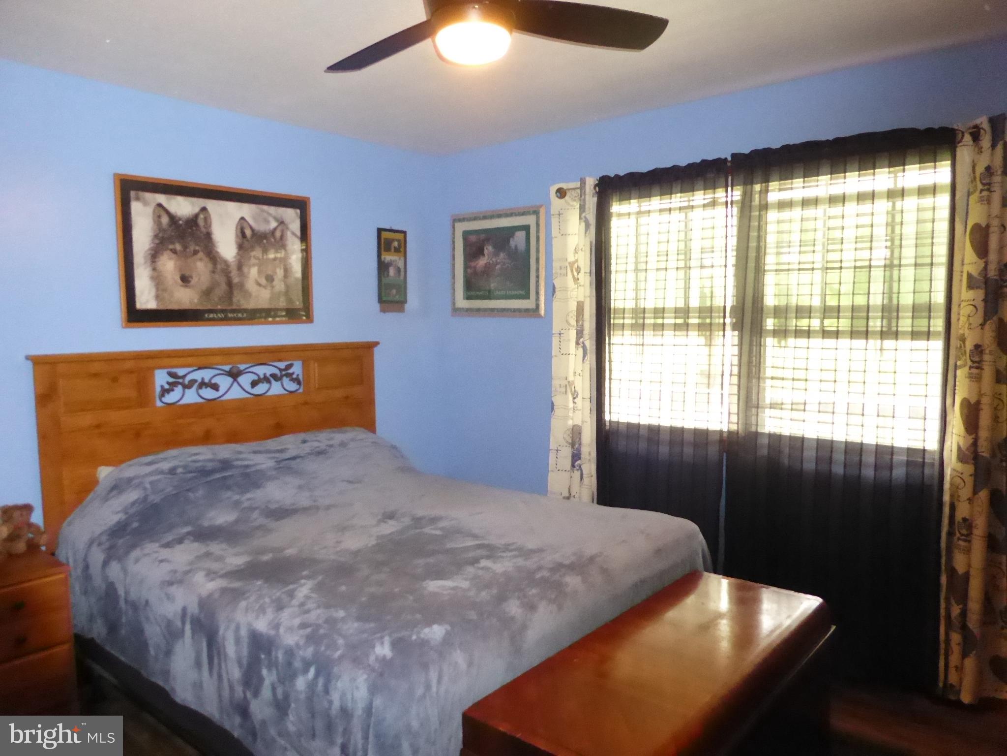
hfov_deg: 71.6
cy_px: 378
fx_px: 698
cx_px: 504
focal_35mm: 24
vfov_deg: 56.8
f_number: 3.3
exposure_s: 1/60
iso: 1600
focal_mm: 4.3
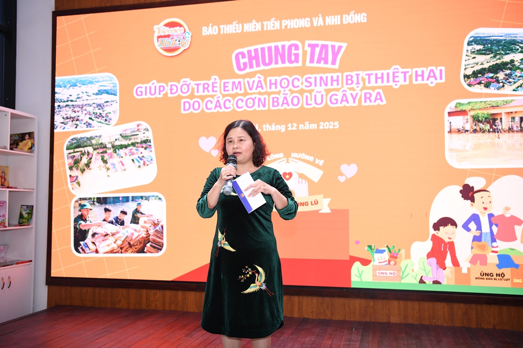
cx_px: 262
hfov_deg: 53.1
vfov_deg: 36.9
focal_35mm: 36
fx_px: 523
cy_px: 174
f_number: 3.2
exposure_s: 1/125
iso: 800
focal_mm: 36
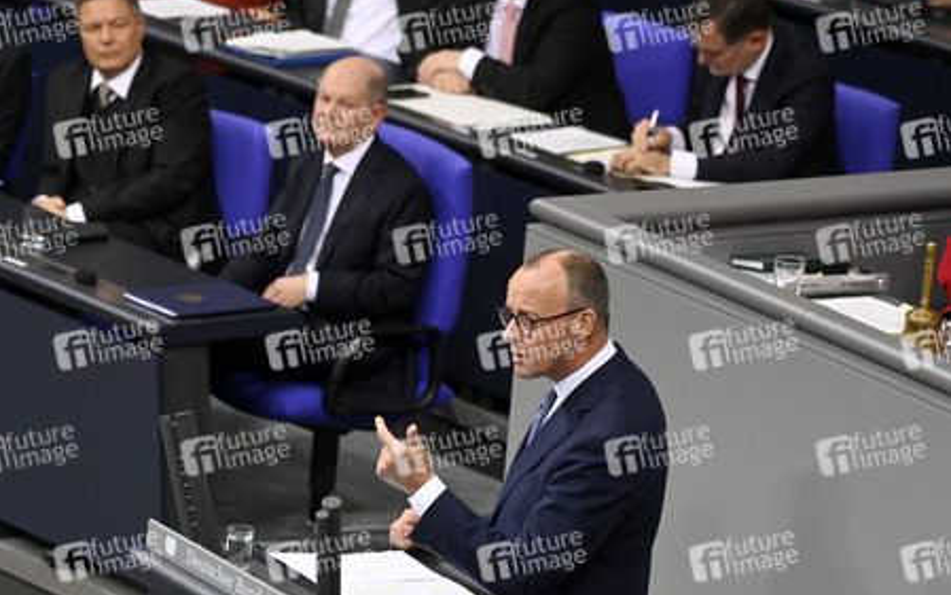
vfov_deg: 4.9
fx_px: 6897
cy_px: 292
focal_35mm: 266
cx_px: 476
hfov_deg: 7.9
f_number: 5.6
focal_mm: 260
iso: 10000
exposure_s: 1/400
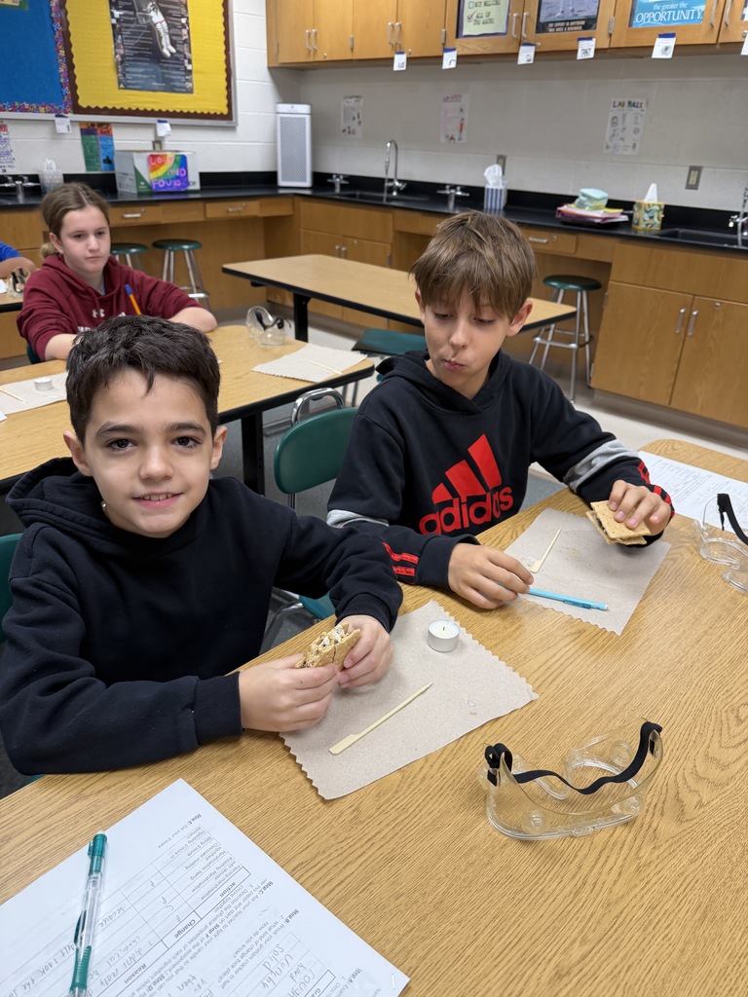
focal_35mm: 24
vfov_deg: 71.6
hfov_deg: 56.8
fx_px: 691
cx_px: 374
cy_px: 498
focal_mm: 6.76
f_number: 1.78
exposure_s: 1/112
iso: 200
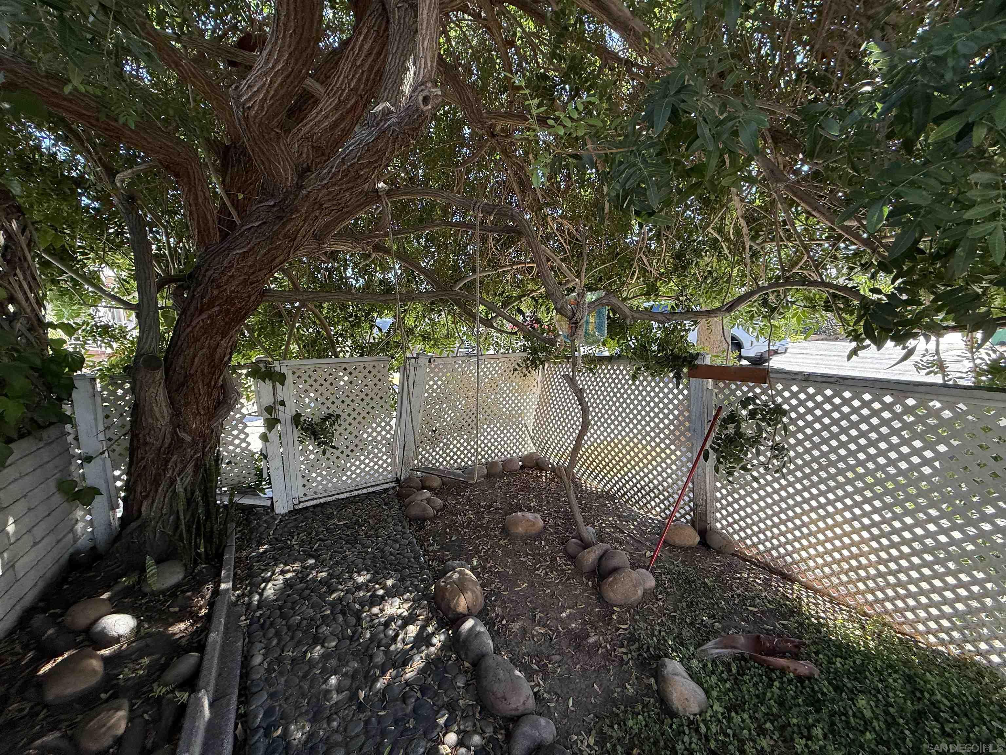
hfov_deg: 102.1
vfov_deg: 85.7
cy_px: 378
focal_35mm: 14
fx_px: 407
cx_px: 503
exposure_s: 1/132
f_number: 2.2
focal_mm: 2.22
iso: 64
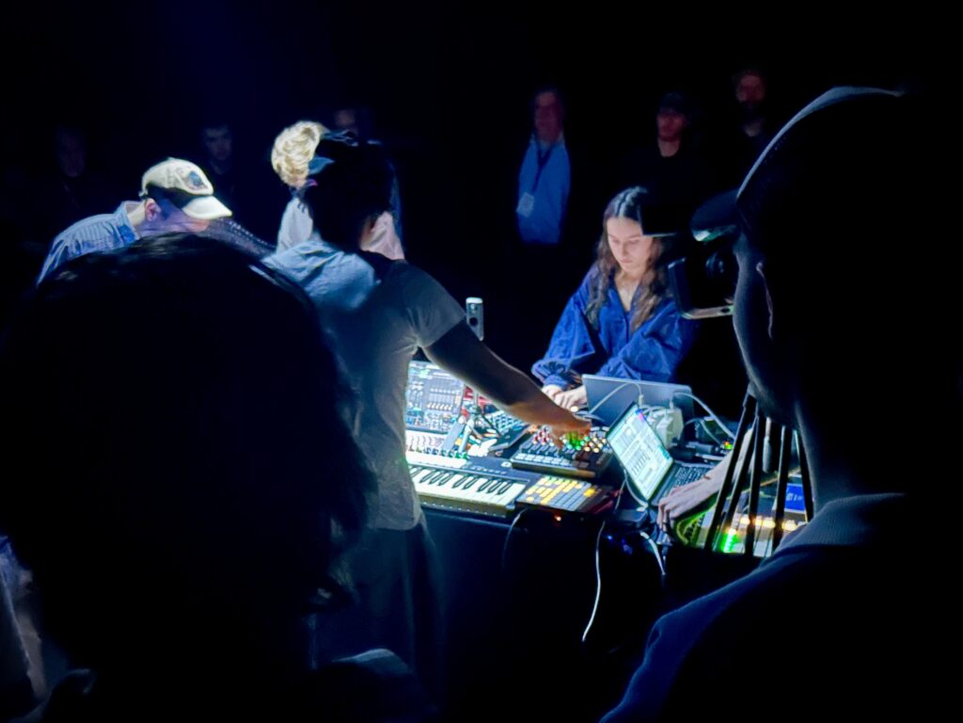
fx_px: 723
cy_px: 362
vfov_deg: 53.1
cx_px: 482
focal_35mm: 26
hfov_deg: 67.3
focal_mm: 5.7
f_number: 1.5
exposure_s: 1/9
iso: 1250
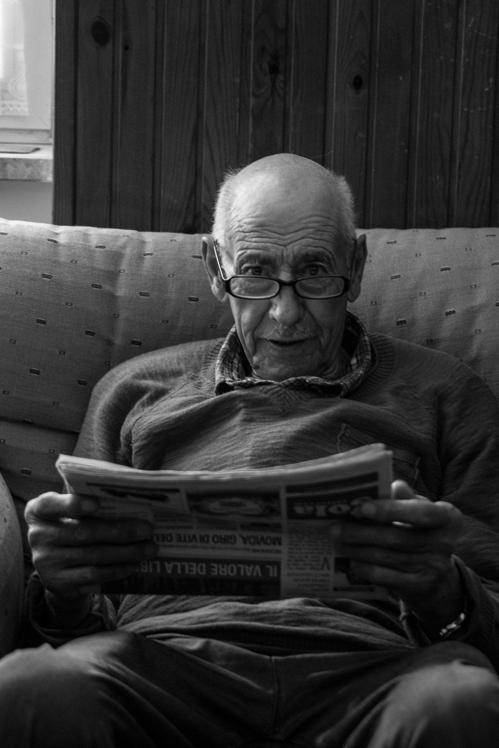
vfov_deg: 22.6
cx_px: 250
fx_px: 1871
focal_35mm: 90
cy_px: 374
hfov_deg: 15.2
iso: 400
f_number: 4.5
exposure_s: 1/30
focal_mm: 60
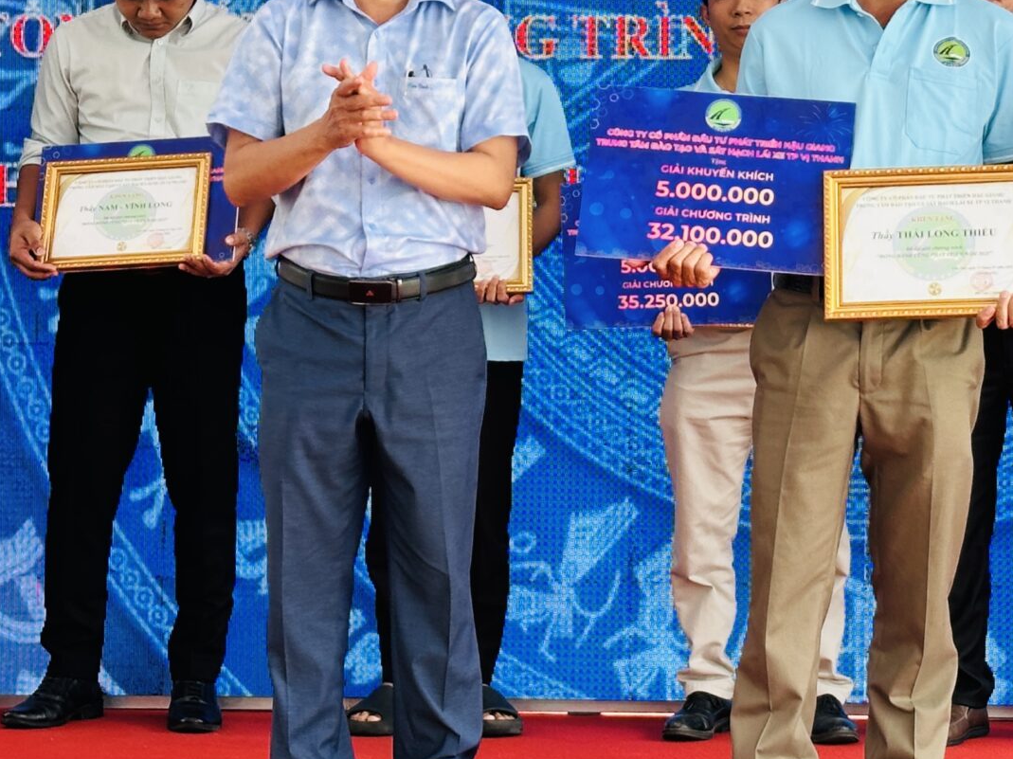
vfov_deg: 12.9
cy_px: 239
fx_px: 3364
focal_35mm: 115
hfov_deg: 17.1
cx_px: 696
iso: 50
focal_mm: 6.86
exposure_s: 1/134
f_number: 1.78
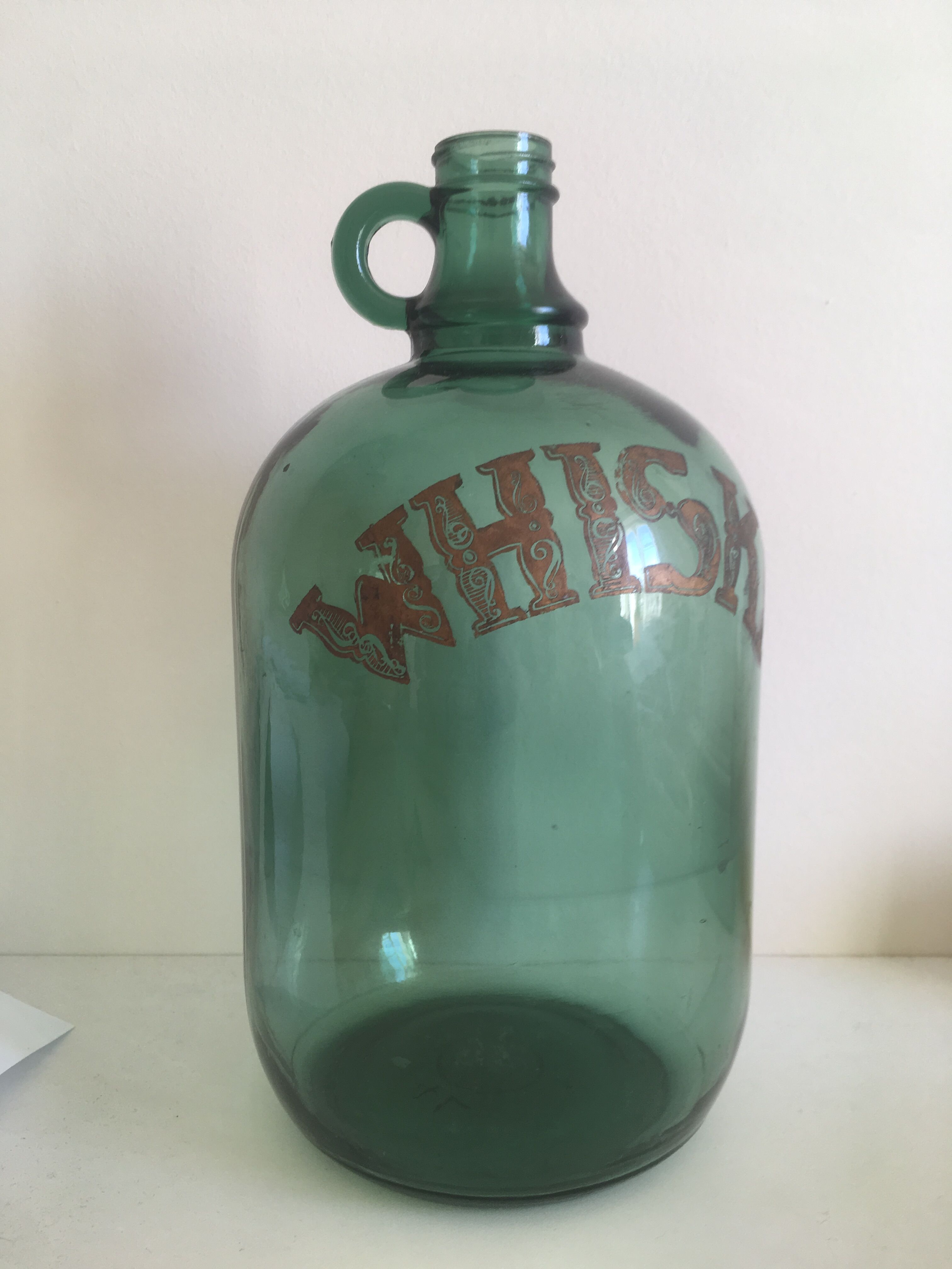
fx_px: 1063
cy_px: 634
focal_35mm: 29
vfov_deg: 61.7
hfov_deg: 48.2
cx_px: 476
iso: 25
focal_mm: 4.15
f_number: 2.2
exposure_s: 1/50
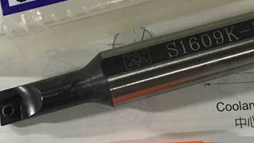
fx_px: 478
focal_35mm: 71
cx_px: 172
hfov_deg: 29.5
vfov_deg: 16.8
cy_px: 15
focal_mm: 4.15
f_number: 2.2
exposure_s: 1/20
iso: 200
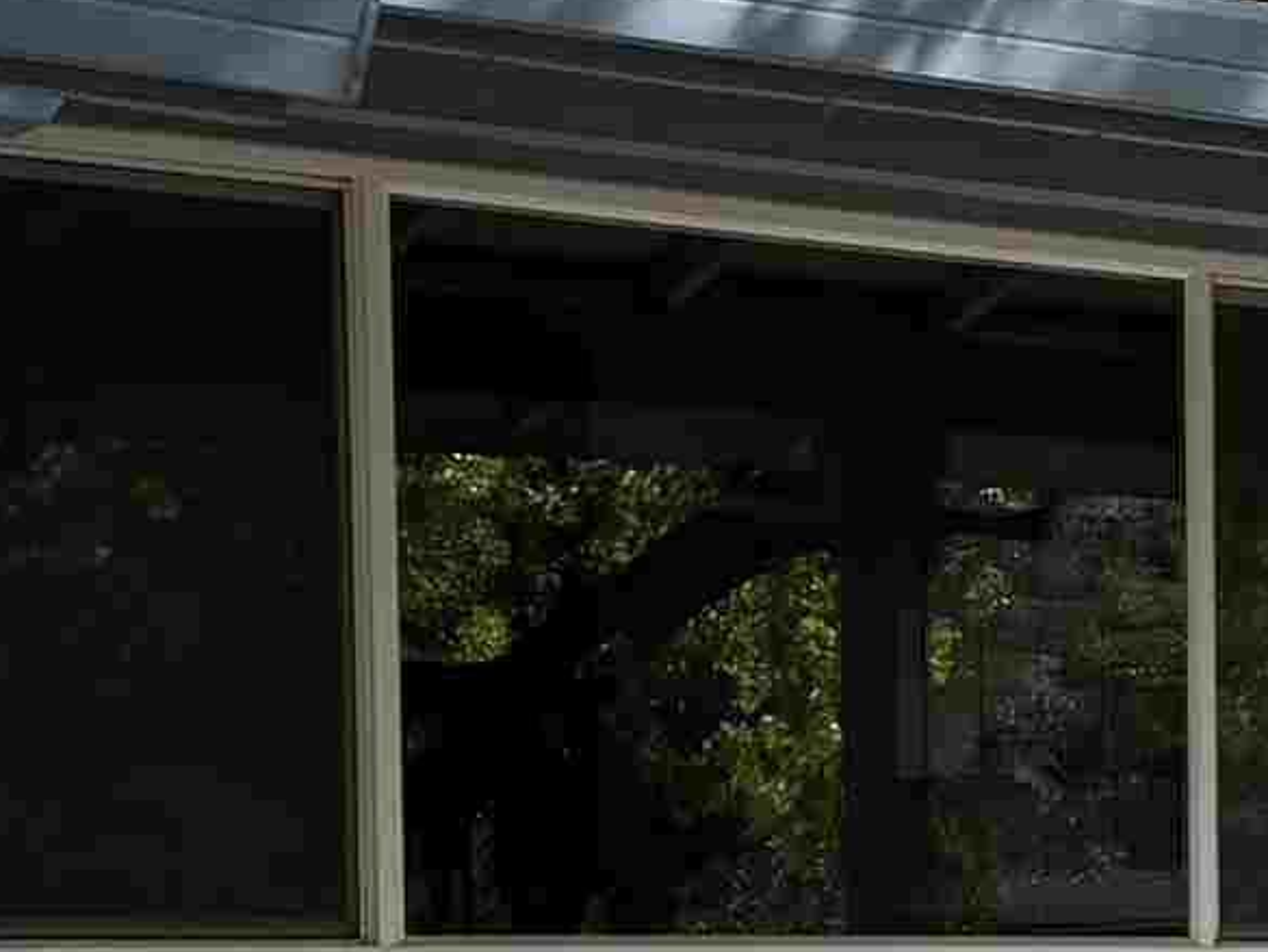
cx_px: 1691
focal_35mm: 126
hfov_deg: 14.9
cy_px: 1130
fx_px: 4616
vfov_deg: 11.5
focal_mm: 6.76
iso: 100
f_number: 1.78
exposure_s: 1/1005
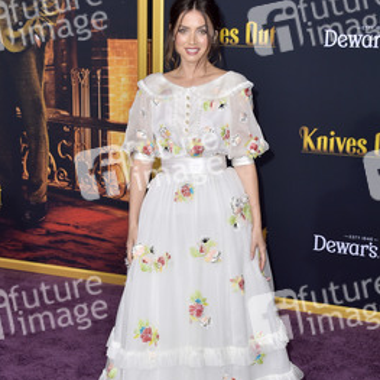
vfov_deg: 29.9
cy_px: 238
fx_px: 708
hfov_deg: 30.0
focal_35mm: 57
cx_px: 191
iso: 500
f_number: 7.1
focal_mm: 44
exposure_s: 1/250
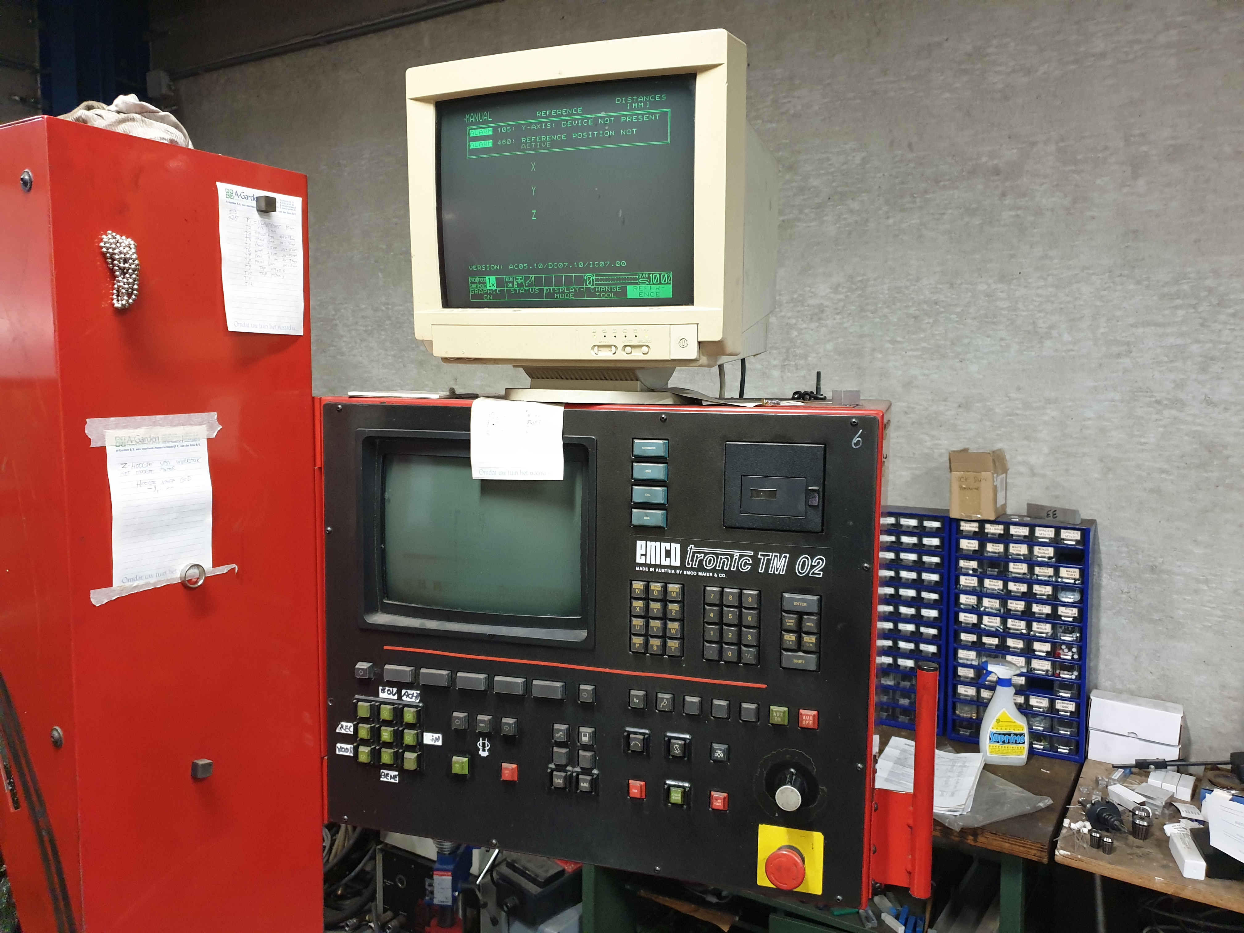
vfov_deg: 53.1
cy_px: 466
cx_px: 622
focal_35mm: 26
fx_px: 934
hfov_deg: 67.3
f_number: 1.5
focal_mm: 4.3
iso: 320
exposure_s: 1/50
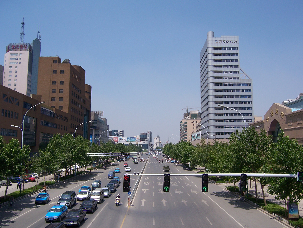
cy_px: 114
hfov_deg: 55.4
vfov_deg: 42.9
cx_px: 152
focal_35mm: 33
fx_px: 289
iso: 80
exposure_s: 1/750
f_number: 4
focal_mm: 5.5
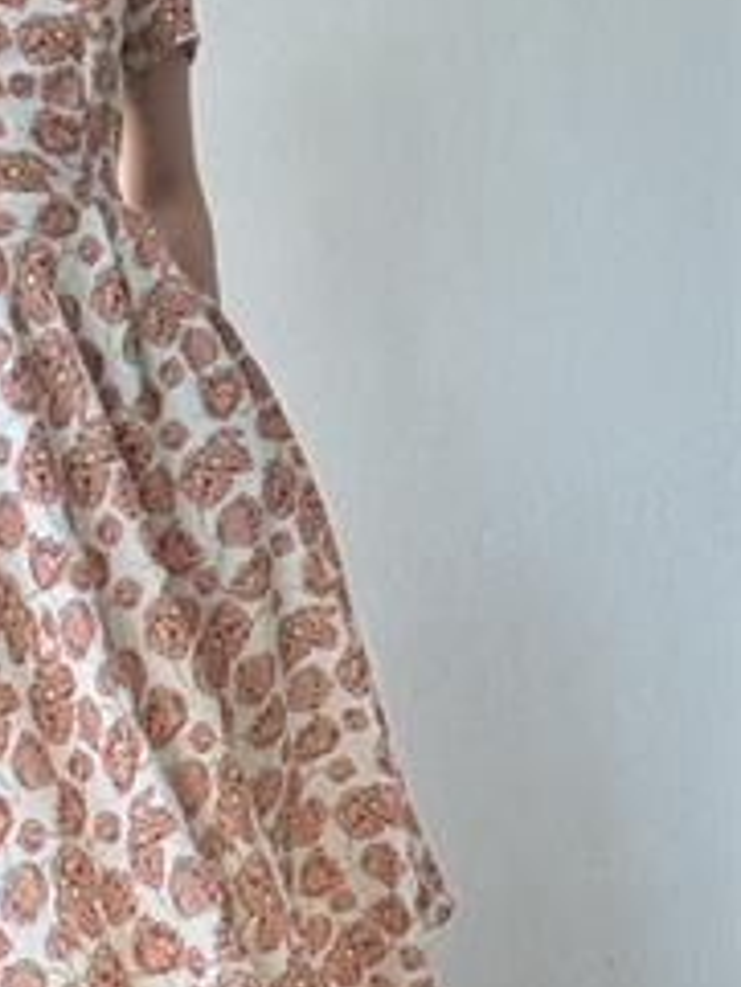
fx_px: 3023
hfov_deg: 13.7
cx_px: -74
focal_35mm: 106
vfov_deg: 18.5
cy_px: 403
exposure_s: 1/499
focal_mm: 6.76
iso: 64
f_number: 1.78
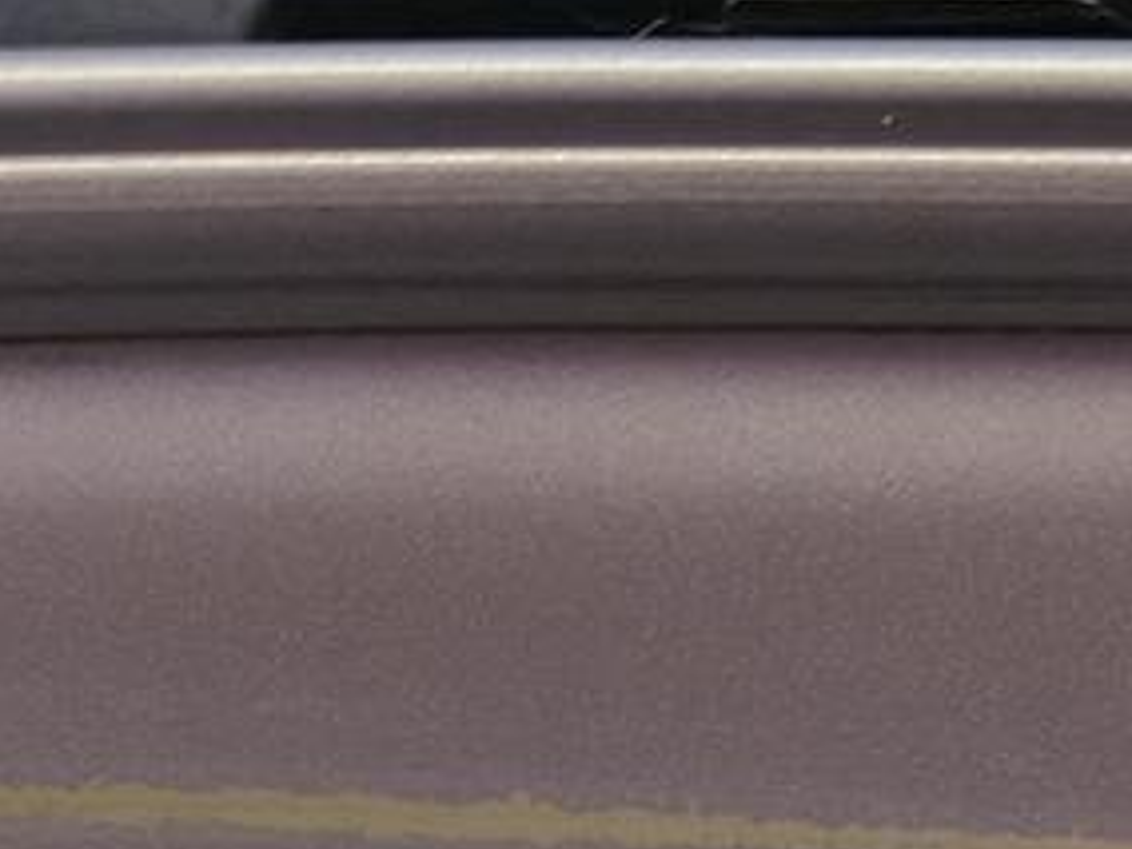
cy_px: 1774
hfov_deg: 16.9
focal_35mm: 108
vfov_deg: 12.0
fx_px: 3532
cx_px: 1582
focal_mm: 5.56
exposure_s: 1/143
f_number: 1.8
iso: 100
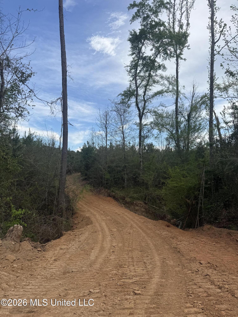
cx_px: 119
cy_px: 158
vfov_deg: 71.6
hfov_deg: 56.8
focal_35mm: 24
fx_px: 220
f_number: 1.78
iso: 80
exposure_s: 1/2169
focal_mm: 6.76
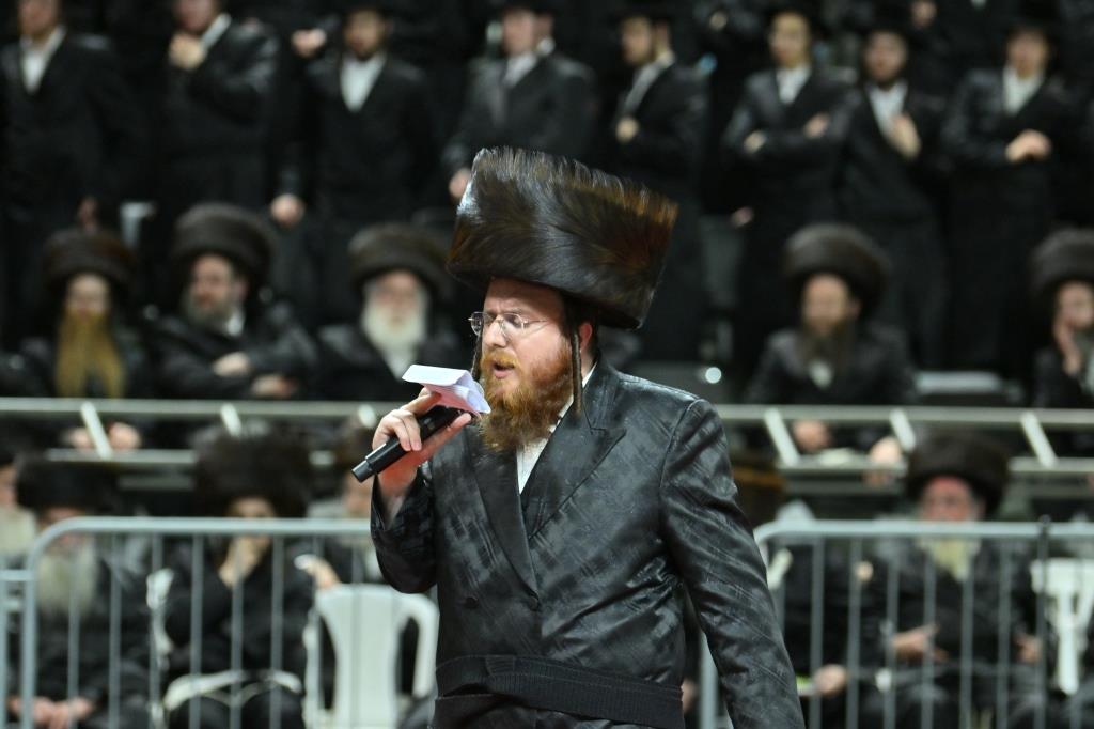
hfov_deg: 10.6
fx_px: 5924
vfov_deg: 7.0
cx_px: 547
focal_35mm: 195
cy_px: 364
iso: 800
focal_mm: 130
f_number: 2.8
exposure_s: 1/200
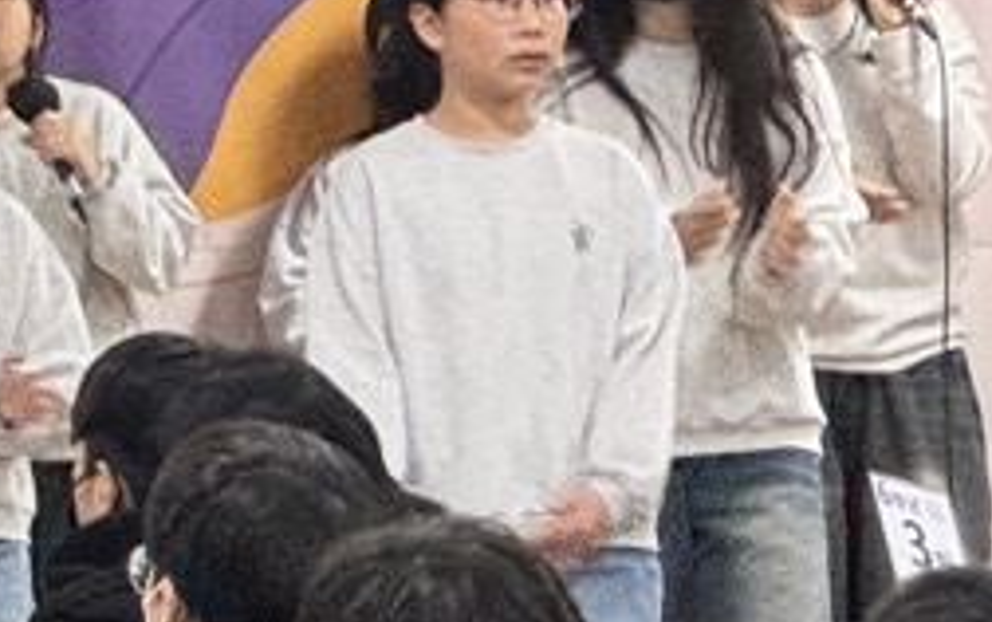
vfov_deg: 3.2
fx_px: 11203
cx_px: -1512
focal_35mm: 414
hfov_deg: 4.9
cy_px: 35
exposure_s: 1/60
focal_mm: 9
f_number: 2.8
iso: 500
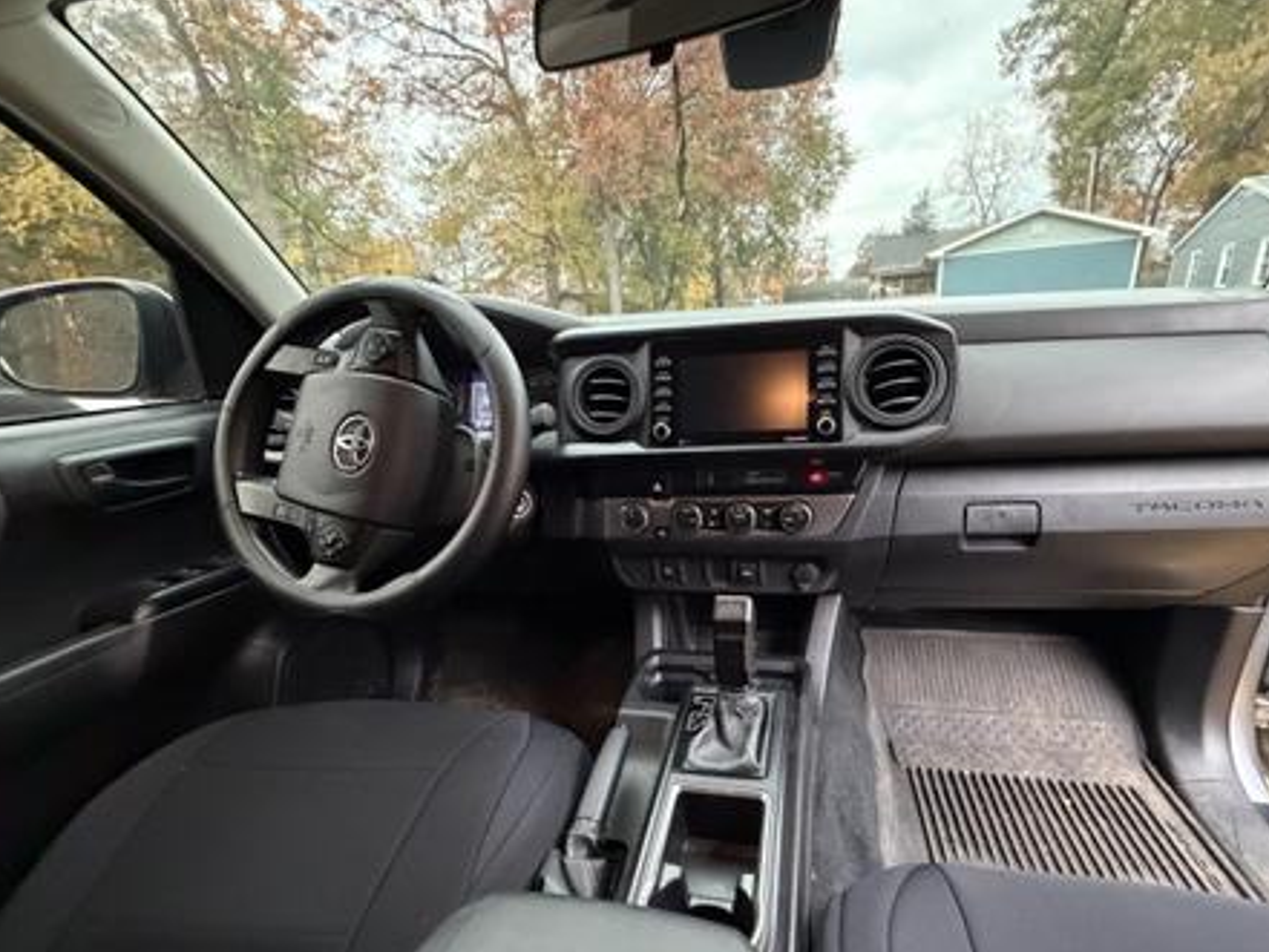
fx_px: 587
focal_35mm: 16
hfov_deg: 94.3
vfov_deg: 77.8
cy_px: 532
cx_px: 679
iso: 1250
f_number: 2.2
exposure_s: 1/60
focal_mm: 2.22
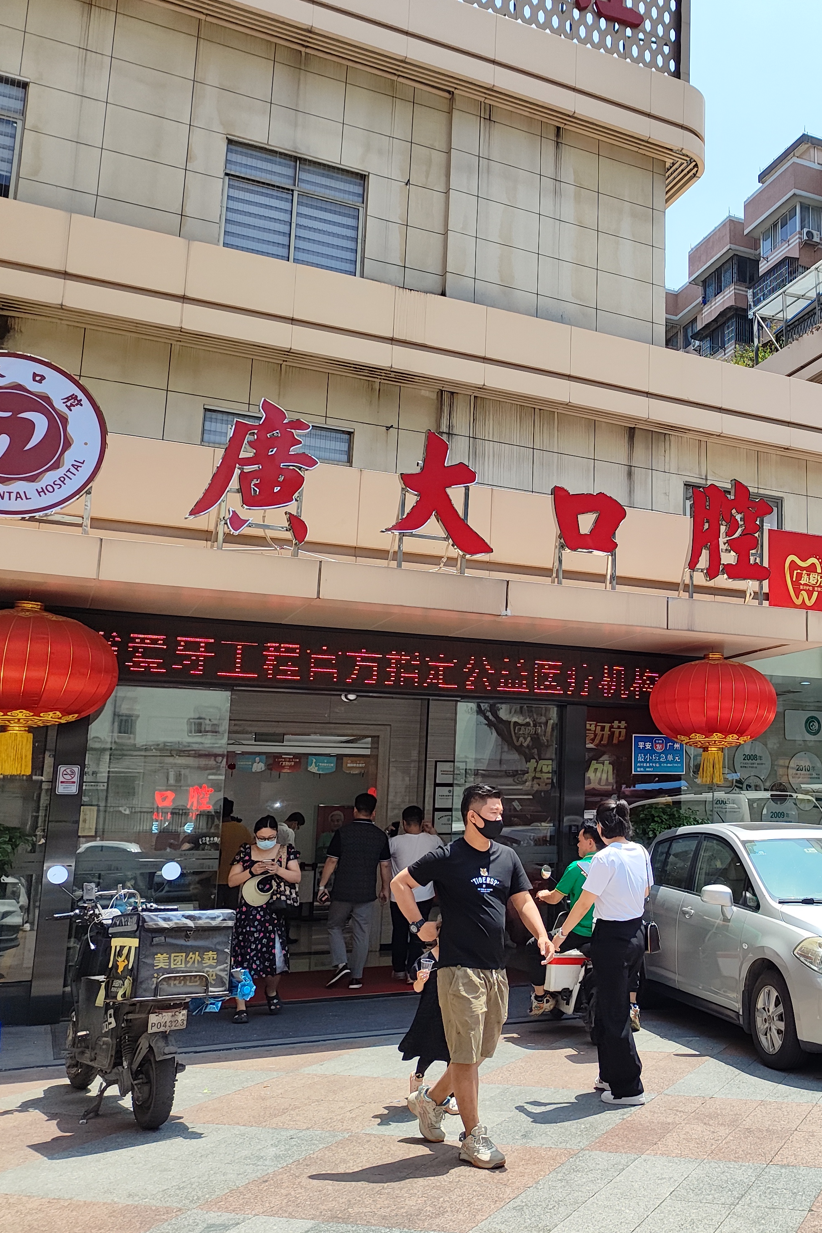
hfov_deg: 36.7
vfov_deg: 55.8
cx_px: 724
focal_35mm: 34
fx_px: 1164
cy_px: 609
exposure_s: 1/1645
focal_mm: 5.26
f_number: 1.65
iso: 100
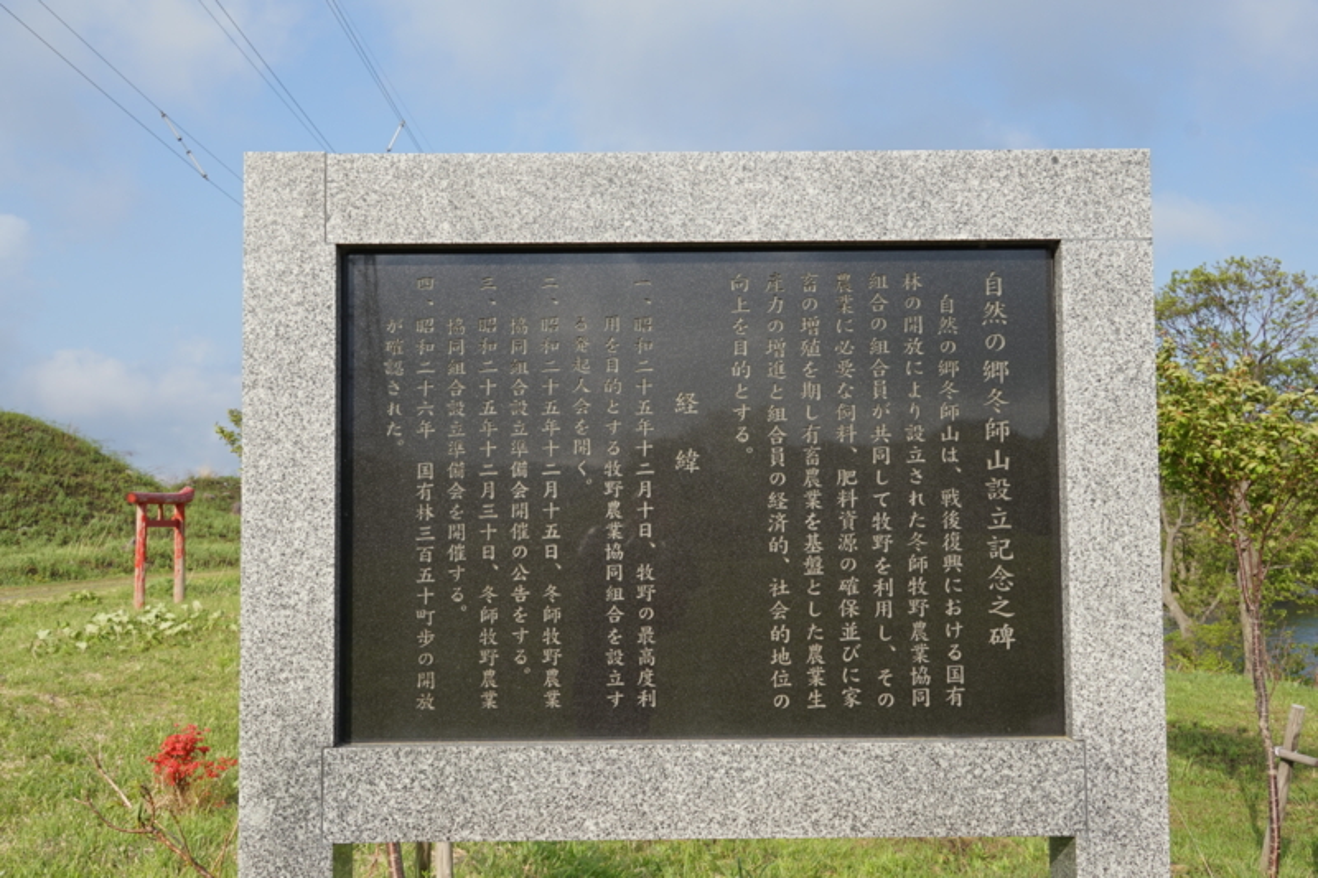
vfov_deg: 36.9
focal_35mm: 36
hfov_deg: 53.1
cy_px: 439
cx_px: 659
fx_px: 1318
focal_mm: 24
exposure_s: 1/160
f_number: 11
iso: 100
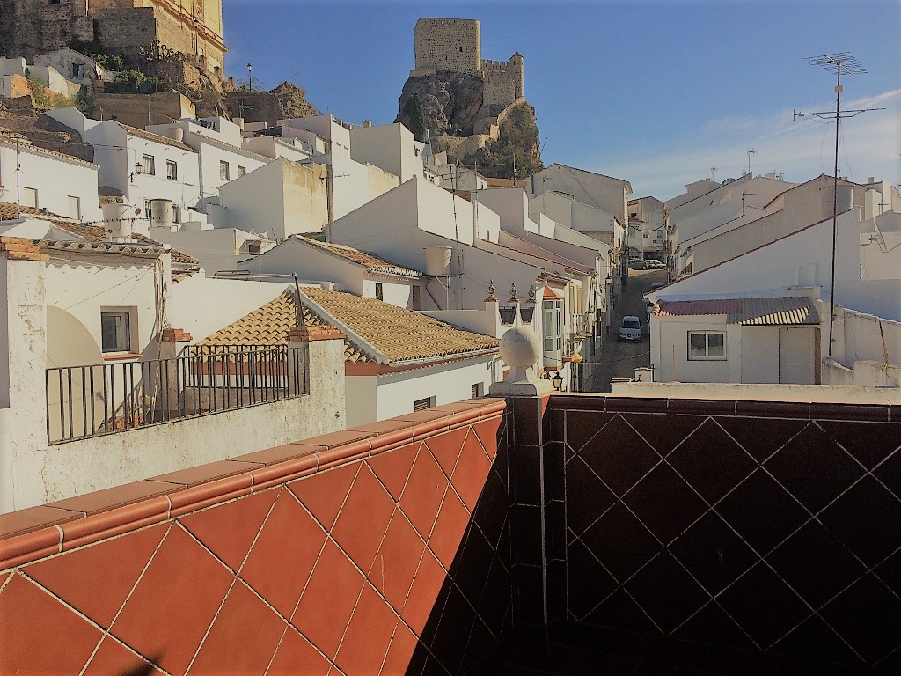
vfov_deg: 48.2
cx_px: 450
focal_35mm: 29
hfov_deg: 61.7
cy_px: 338
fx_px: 755
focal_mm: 4.15
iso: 32
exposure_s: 1/4566
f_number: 2.2
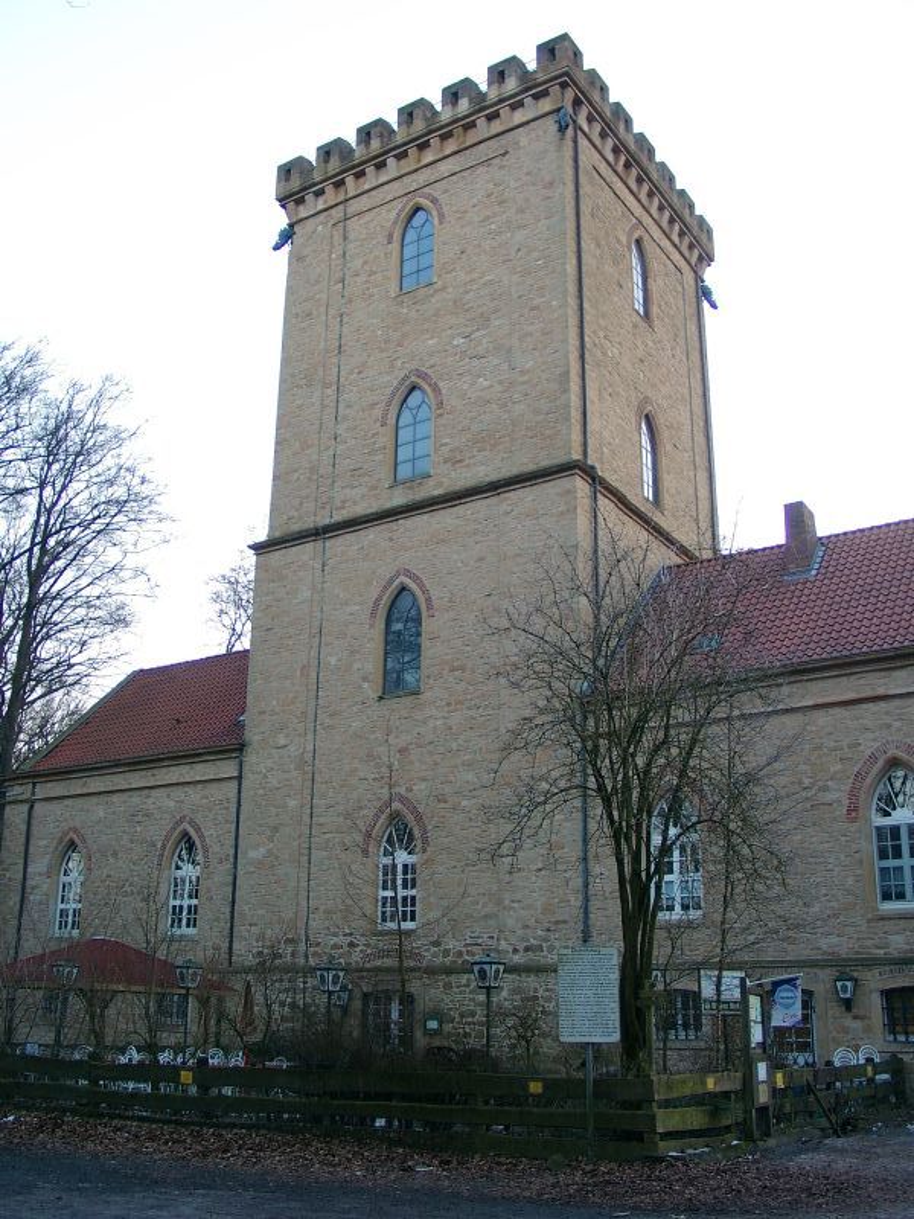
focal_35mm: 34
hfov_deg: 41.8
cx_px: 457
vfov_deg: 54.0
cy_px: 610
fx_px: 1197
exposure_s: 1/56
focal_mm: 7.13
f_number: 2
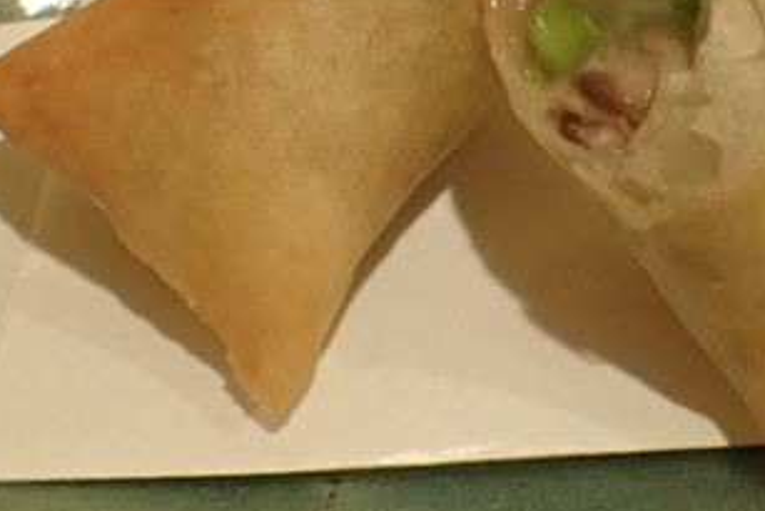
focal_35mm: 65
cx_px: 528
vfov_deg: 20.7
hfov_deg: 30.6
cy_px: 90
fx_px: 1382
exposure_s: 1/50
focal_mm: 5.5
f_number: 2.3
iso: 800
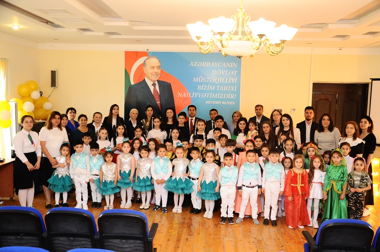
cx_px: 190
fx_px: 380
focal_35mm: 36
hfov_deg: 53.2
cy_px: 126
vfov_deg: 36.8
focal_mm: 24
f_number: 4.5
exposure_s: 1/160
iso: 1600
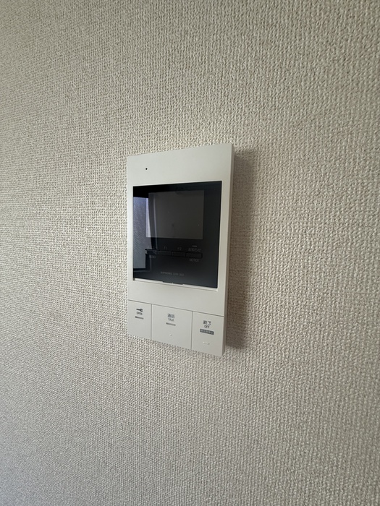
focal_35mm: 14
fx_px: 205
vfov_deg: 102.1
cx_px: 190
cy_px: 253
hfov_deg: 85.7
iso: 125
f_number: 2.2
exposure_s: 1/100
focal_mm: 2.22
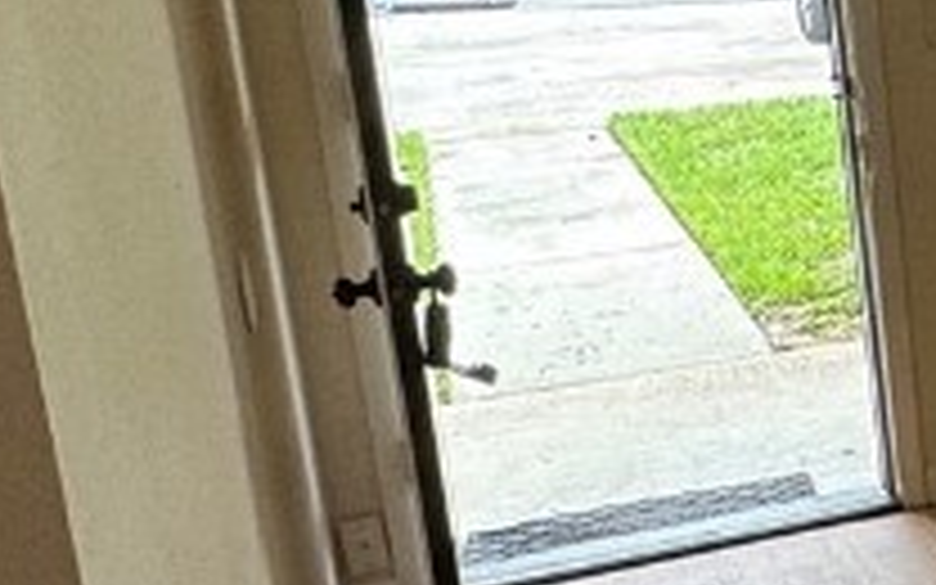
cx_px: 1683
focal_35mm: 73
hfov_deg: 20.2
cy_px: 189
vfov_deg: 17.8
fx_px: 1862
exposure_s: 1/120
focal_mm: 2.22
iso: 160
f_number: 2.2
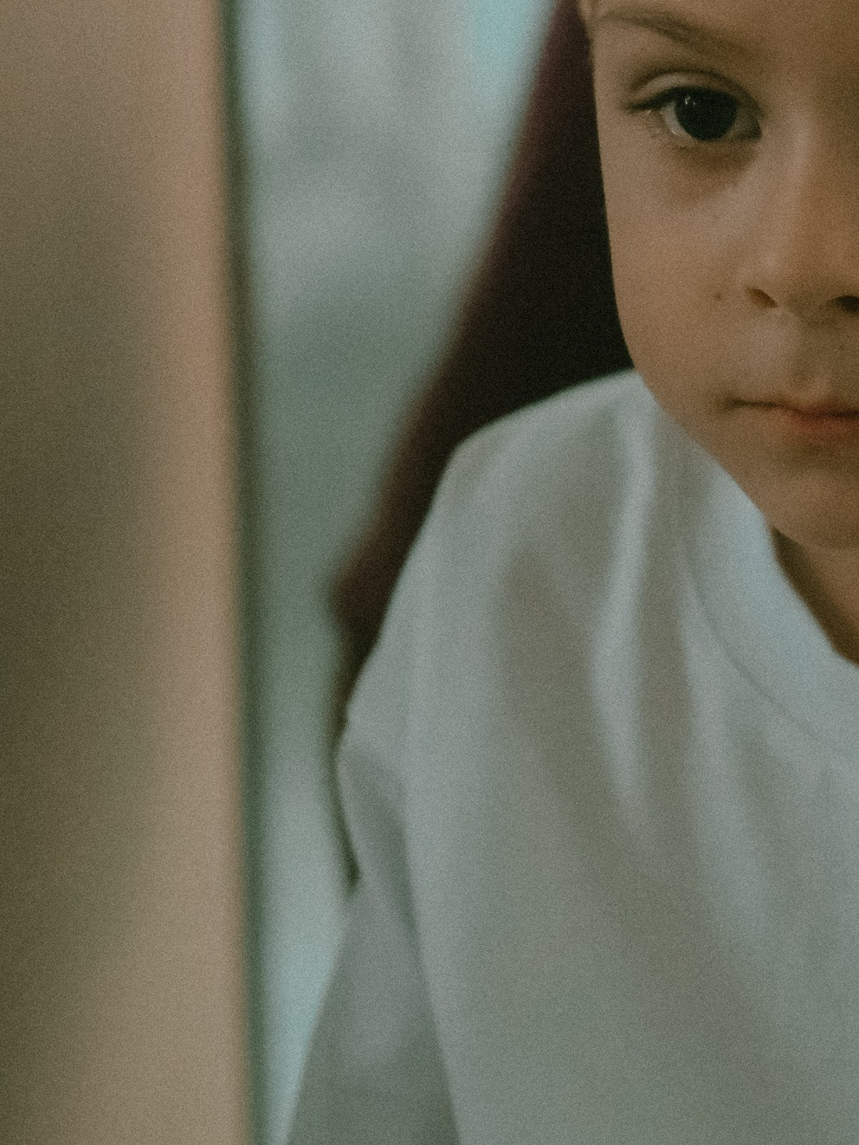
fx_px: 4895
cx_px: 1005
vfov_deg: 13.2
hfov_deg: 9.9
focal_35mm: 148
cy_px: 73
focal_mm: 35
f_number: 1.4
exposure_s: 1/250
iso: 8000
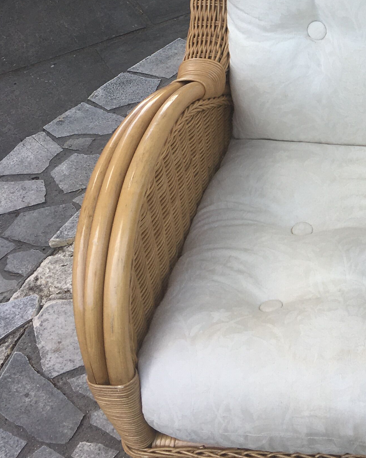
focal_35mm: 70
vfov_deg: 26.4
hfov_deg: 20.7
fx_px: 948
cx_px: 413
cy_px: 64
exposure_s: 1/218
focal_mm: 4.15
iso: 25
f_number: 2.2
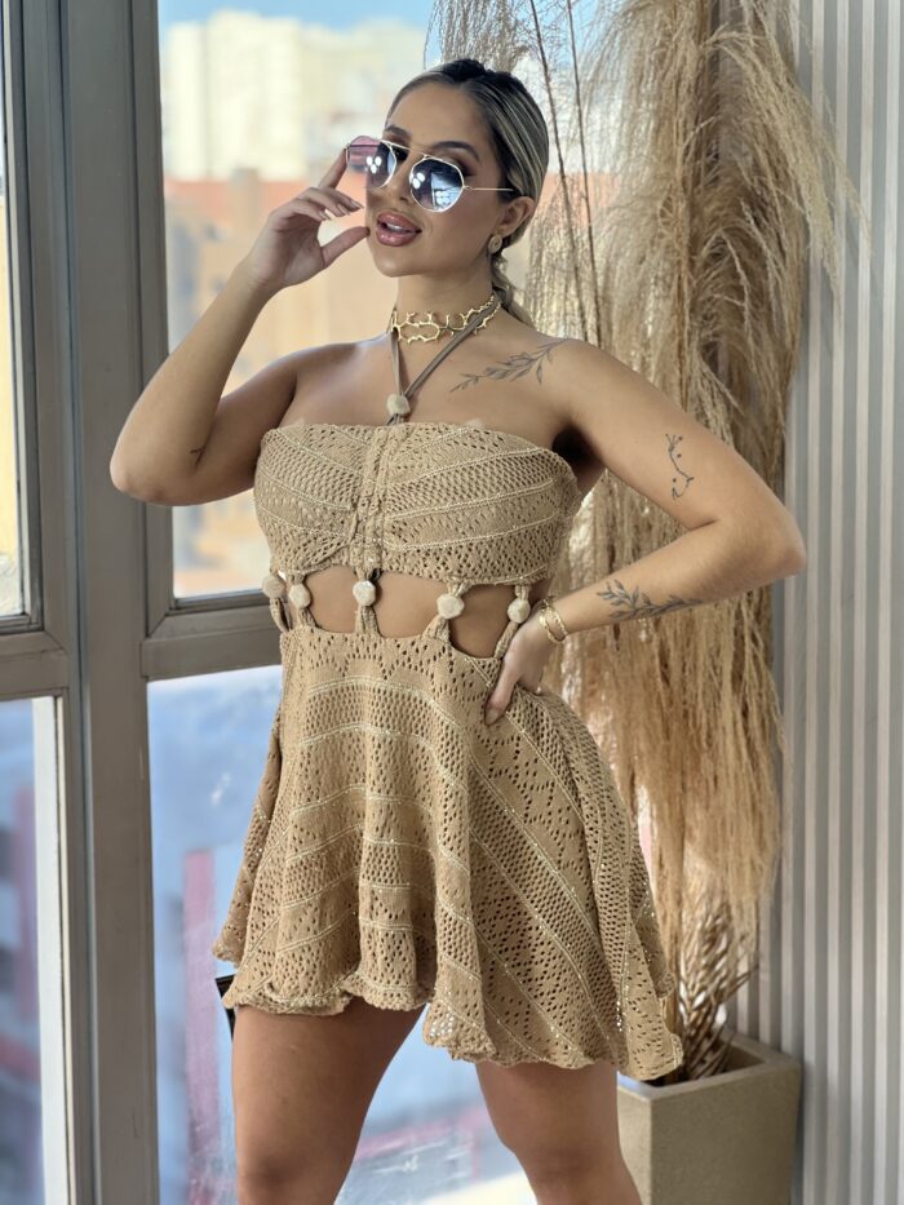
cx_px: 452
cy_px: 602
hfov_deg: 19.1
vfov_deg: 25.3
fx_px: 2681
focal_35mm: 77
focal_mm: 9
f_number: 2.8
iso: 64
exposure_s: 1/120
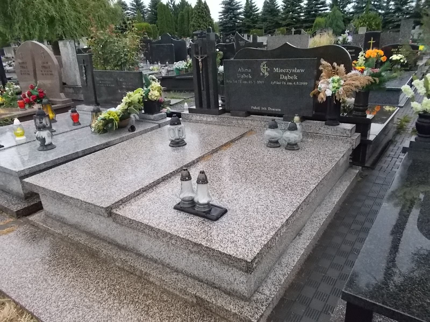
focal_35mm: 26
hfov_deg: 67.3
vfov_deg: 53.1
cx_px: 215
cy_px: 161
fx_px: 323
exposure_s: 1/200
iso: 400
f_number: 8
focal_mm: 4.6
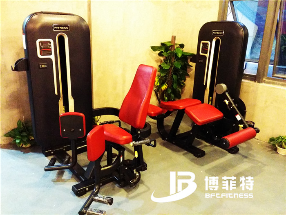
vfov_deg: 46.8
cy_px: 108
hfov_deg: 60.0
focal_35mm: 30
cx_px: 143
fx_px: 248
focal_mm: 4.12
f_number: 2
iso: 3200
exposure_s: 1/12
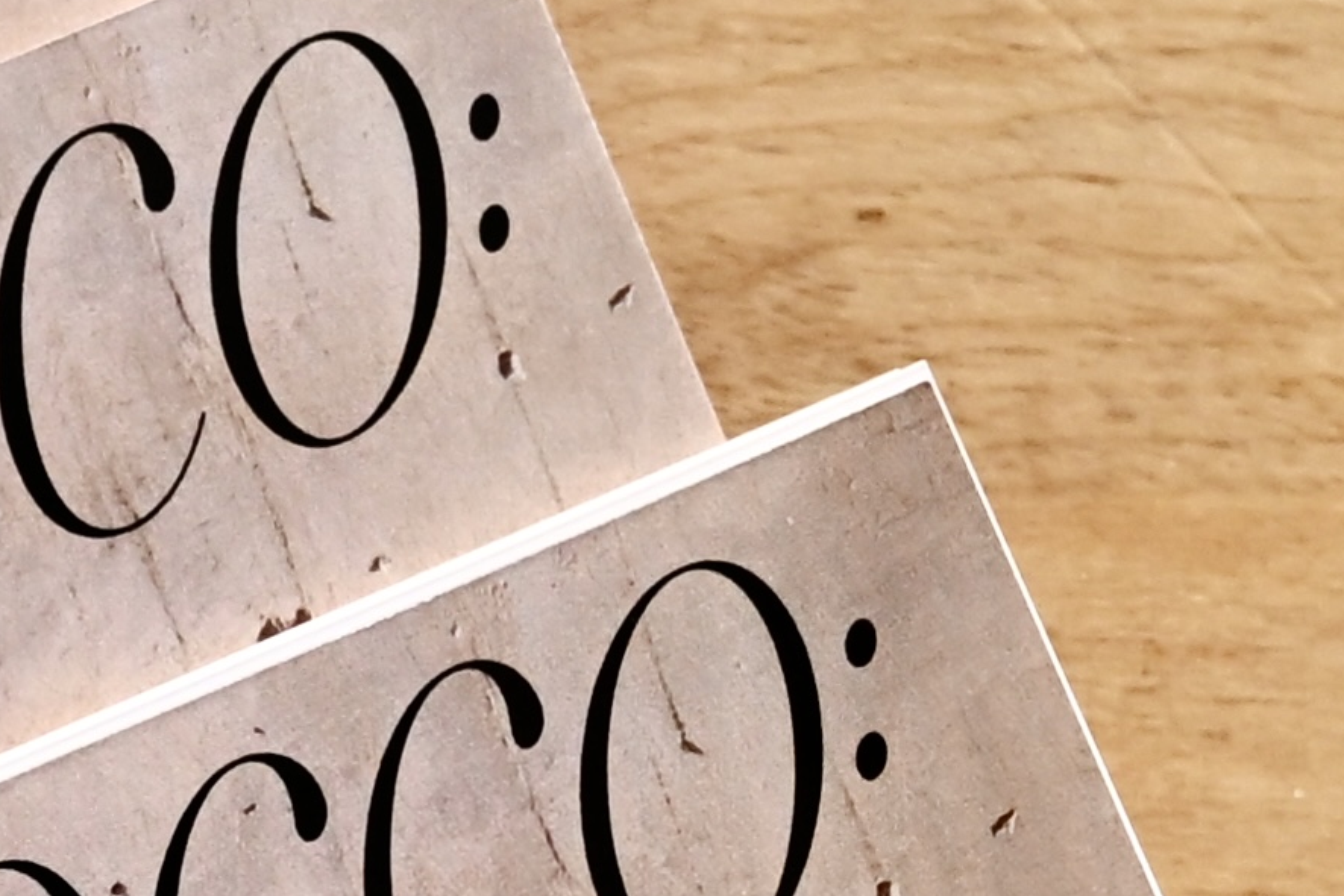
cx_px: -1145
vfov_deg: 4.9
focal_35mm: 273
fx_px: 10193
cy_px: 1978
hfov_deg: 7.3
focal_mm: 40
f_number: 5.6
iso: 800
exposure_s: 1/125
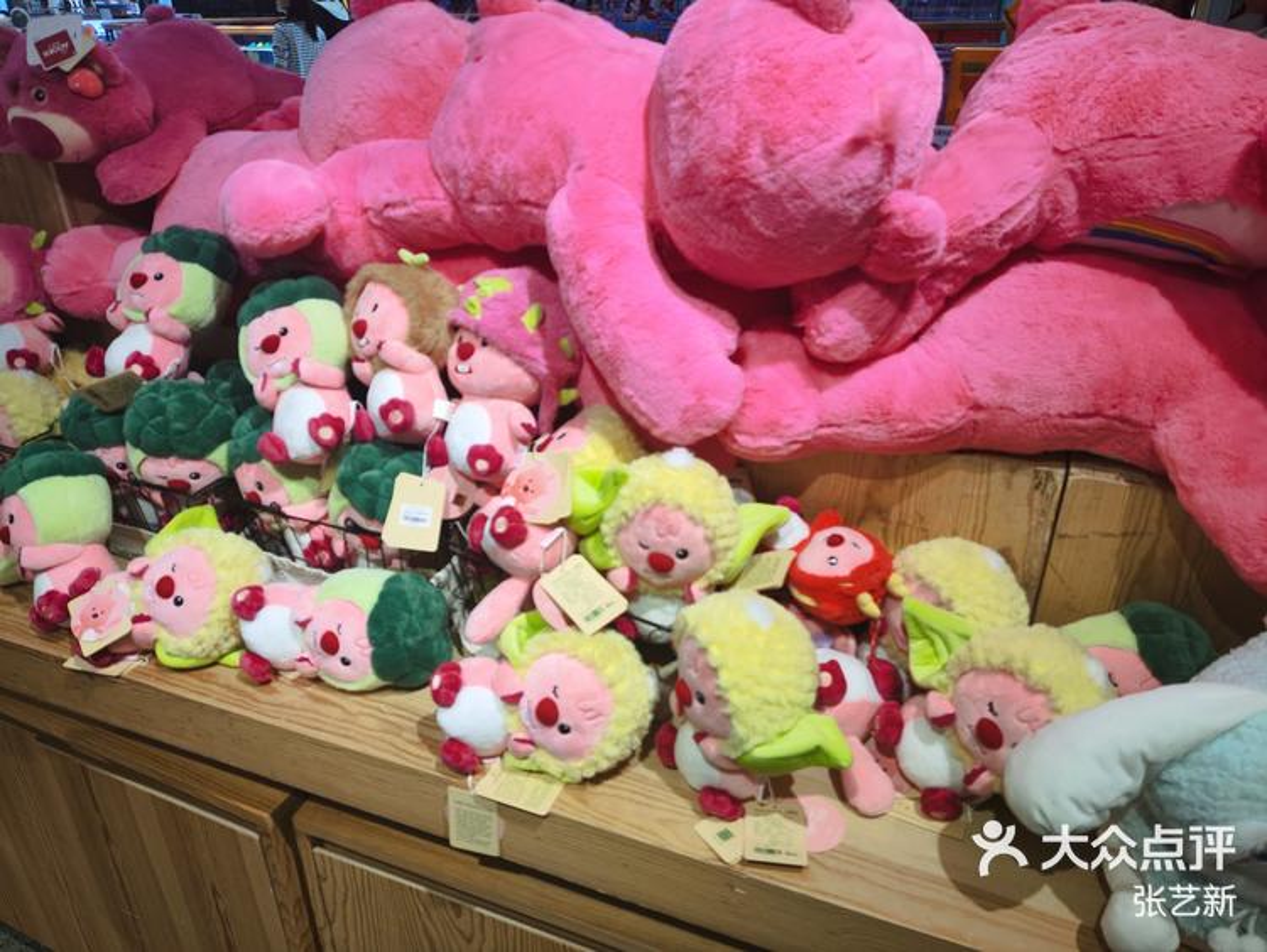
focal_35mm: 24
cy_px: 476
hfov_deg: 71.5
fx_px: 879
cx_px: 634
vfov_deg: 56.9
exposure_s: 1/118
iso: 50
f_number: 1.8
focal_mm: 4.68
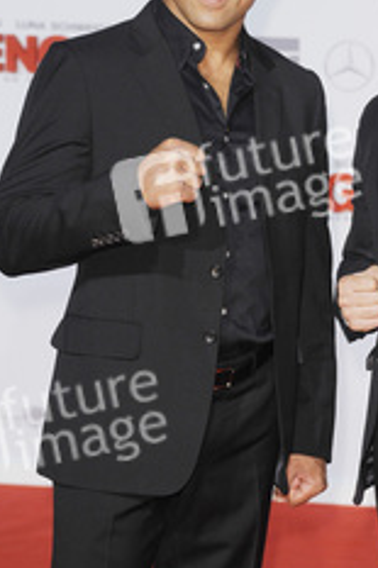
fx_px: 2492
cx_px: 307
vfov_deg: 13.0
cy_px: 307
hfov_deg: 8.7
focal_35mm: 158
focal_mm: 92
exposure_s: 1/160
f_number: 5.6
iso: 800
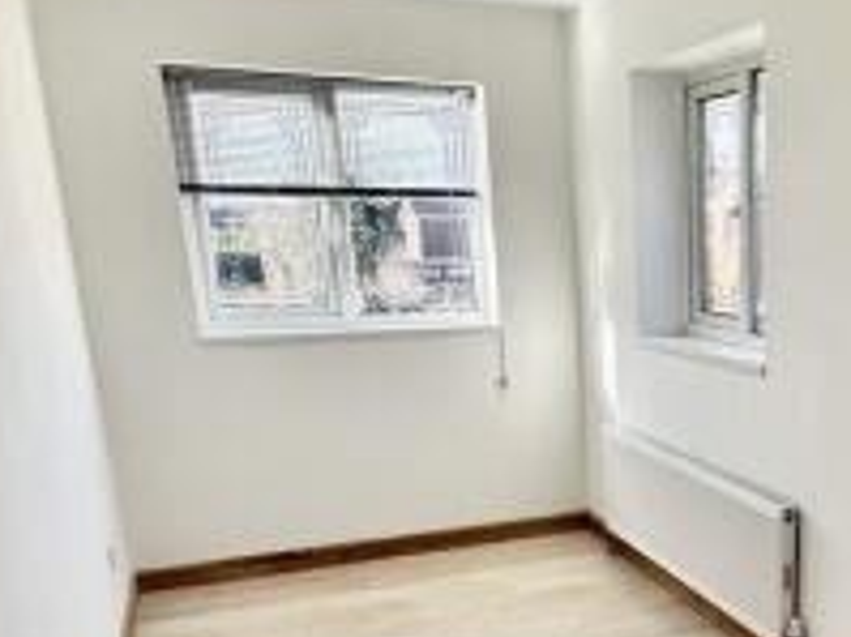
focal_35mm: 41
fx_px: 1007
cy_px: 537
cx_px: 772
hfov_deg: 42.0
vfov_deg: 33.7
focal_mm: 2.22
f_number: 2.2
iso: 40
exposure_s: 1/157
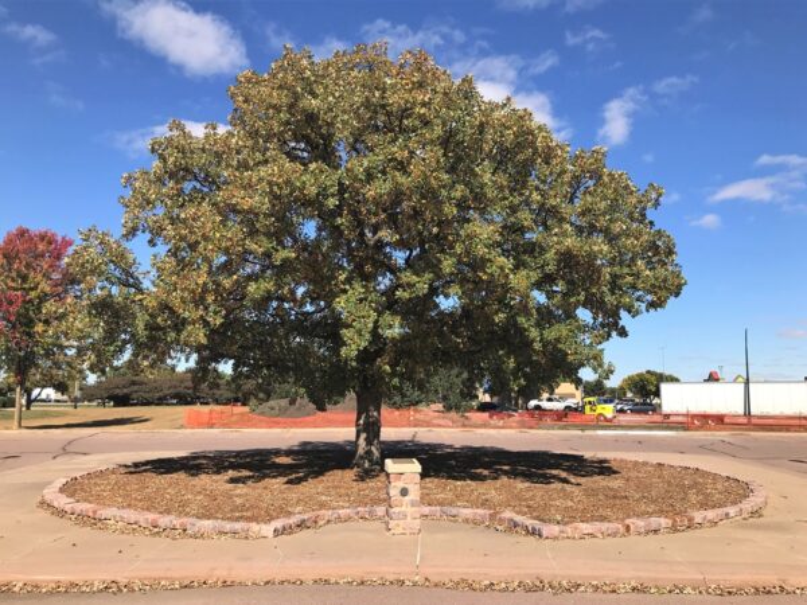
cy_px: 302
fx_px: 653
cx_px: 404
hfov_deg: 63.4
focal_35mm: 28
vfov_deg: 49.7
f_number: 1.8
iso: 20
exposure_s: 1/2179
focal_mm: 3.99
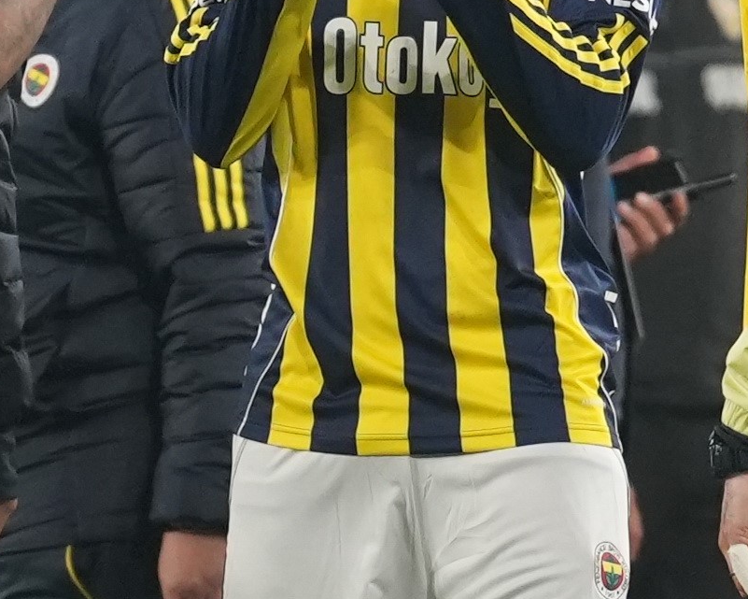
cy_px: 32
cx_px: 557
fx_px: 35846
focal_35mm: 1619
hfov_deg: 1.2
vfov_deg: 1.0
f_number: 2.8
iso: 2000
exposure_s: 1/2000
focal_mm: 200
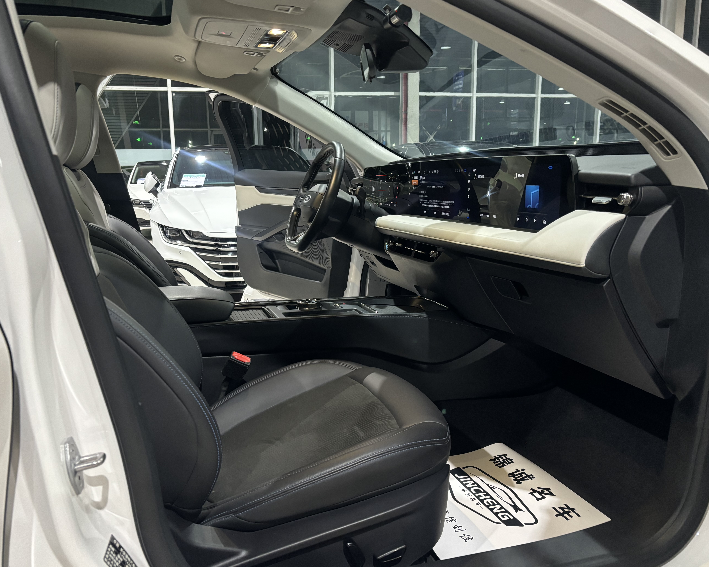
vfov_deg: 51.5
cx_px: 322
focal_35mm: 28
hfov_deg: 62.1
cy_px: 284
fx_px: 588
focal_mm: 5.96
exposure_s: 1/33
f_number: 1.6
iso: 400
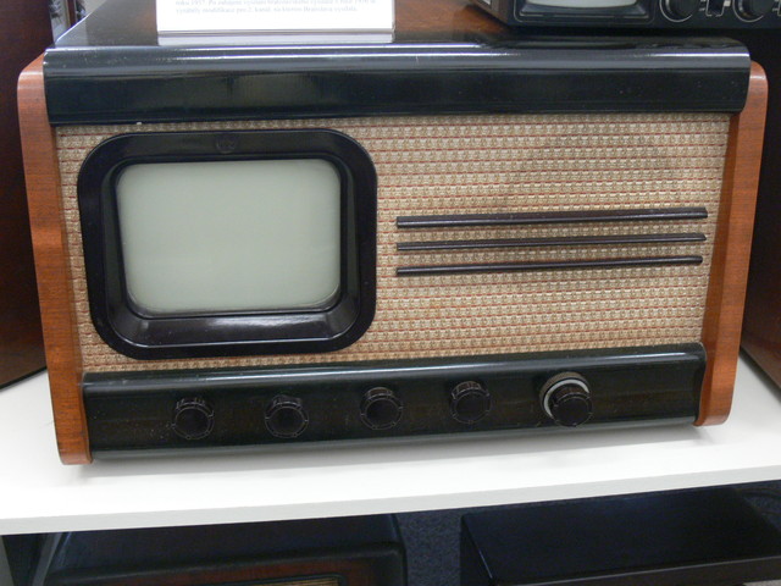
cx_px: 390
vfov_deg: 36.0
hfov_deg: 46.8
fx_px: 902
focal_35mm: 40
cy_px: 293
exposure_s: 1/13
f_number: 2.8
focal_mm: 8.4
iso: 200
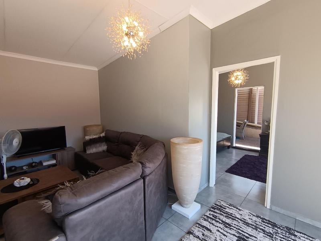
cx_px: 160
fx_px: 158
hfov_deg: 91.0
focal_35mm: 17
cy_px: 120
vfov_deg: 74.7
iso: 267
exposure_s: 1/100
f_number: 2.2
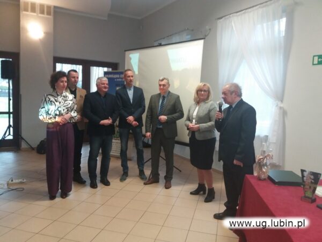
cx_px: 161
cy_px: 121
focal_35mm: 28
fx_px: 260
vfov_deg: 49.7
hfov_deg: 63.4
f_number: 1.9
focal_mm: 3.7
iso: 200
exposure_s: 1/17
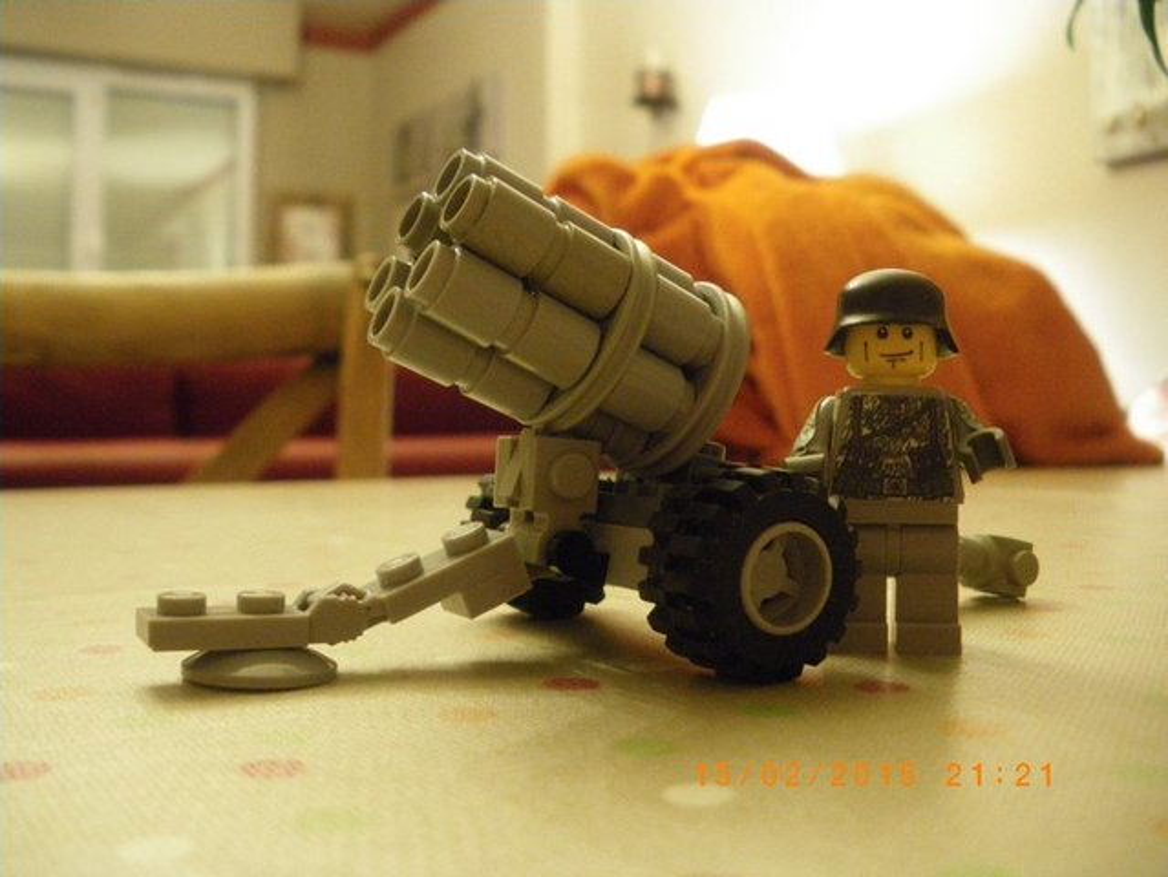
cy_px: 438
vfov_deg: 39.7
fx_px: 1215
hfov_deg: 51.3
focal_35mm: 36
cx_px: 584
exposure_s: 1/5
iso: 800
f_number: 3.5
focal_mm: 6.3
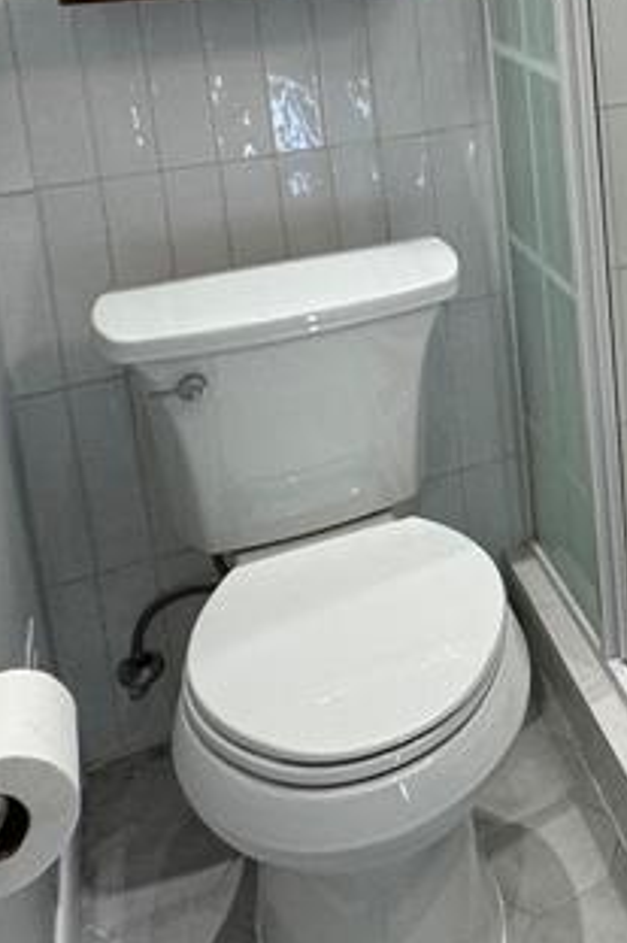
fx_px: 1255
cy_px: 52
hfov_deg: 23.0
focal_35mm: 48
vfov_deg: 37.7
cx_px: 930
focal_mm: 2.22
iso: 125
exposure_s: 1/120
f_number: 2.2
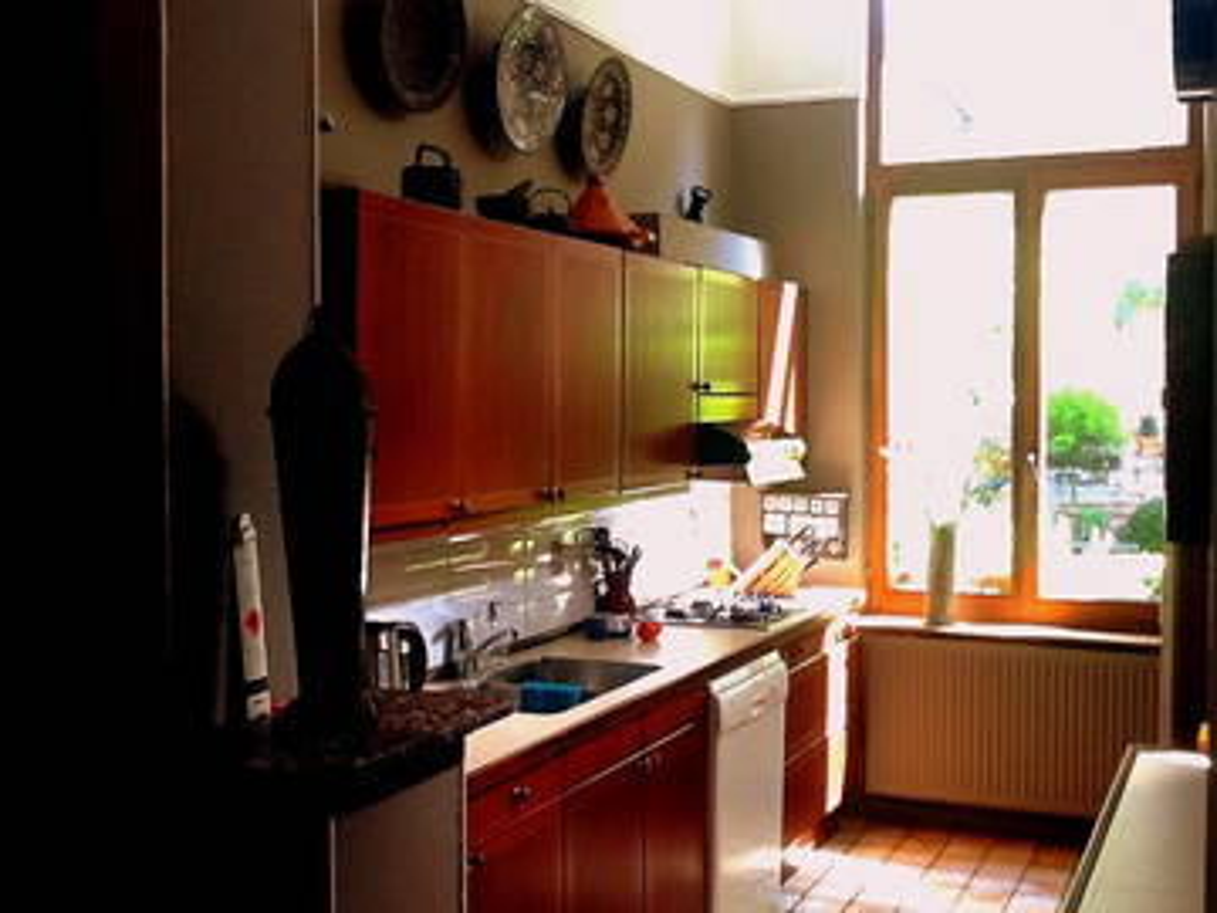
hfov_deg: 42.9
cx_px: 608
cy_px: 456
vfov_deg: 32.9
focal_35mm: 44
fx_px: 1547
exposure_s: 1/30
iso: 50
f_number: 2.4
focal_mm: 2.03
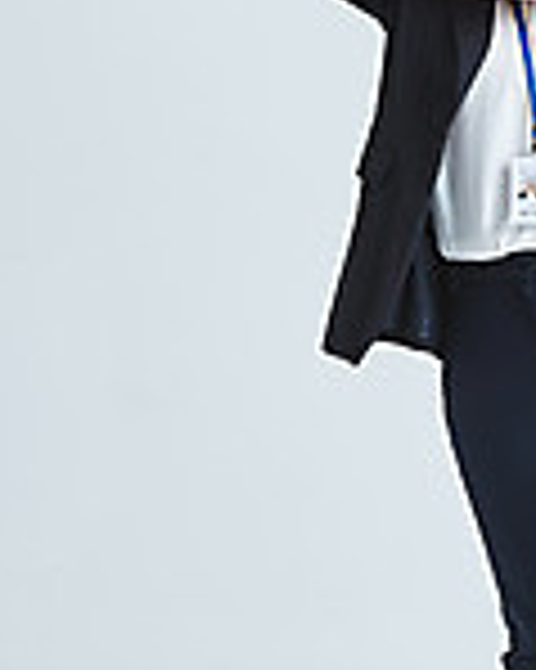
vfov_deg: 10.2
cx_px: 556
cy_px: 211
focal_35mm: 189
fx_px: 3752
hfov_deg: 8.1
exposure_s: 1/125
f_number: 14
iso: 100
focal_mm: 75
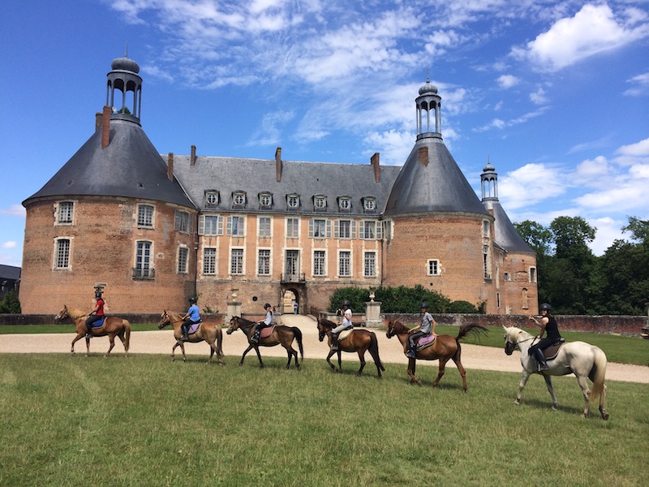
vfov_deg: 46.8
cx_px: 324
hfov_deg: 60.0
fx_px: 562
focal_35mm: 30
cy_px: 244
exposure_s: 1/1642
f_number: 2.2
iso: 32
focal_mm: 4.12
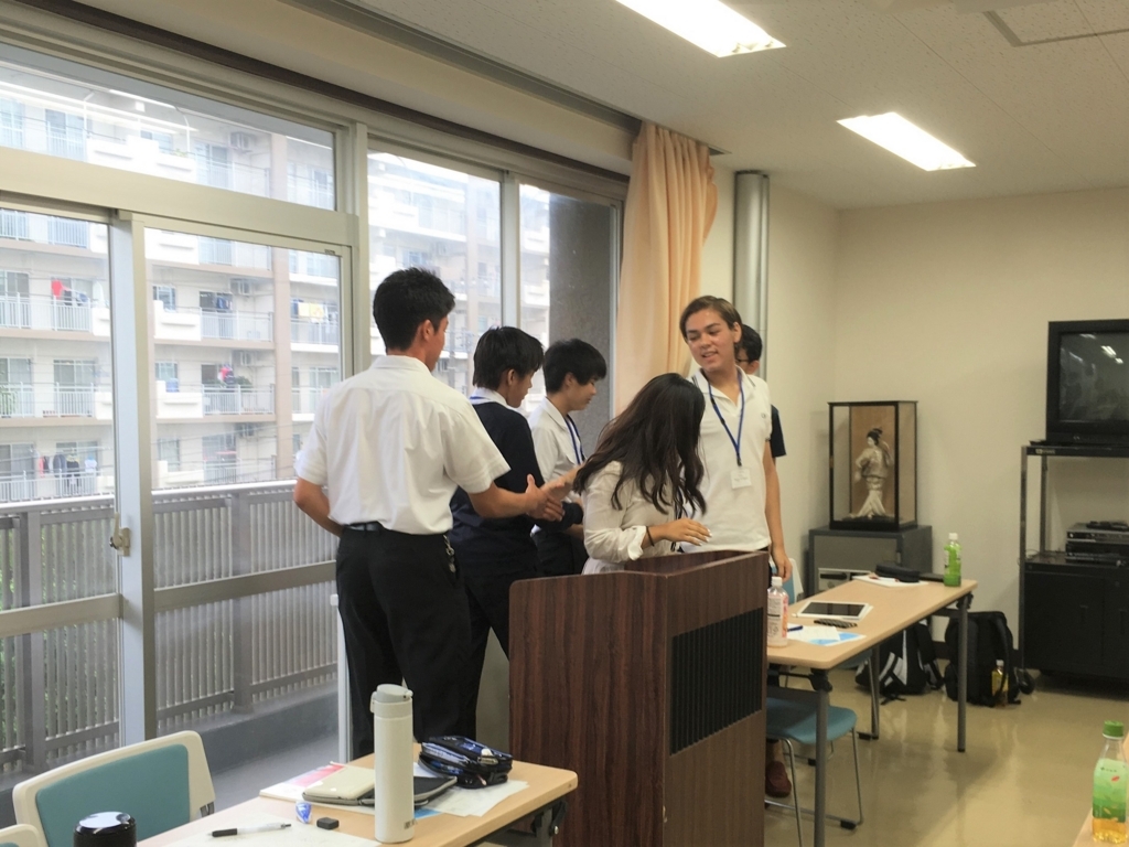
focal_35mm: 29
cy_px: 424
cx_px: 564
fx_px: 946
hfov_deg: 61.7
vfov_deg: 48.2
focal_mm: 4.15
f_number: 2.2
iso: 25
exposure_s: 1/60
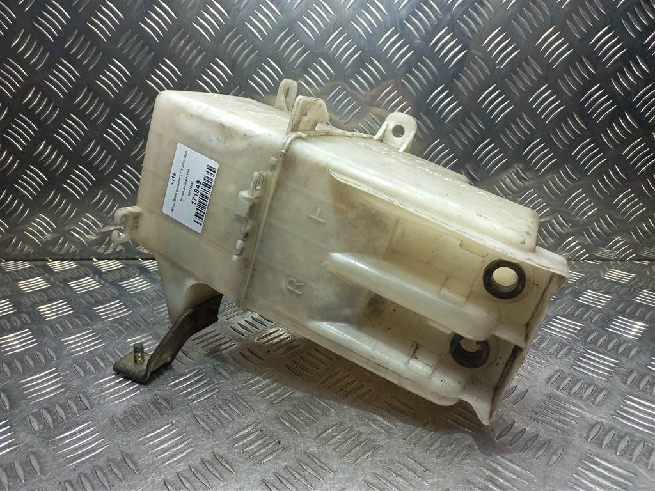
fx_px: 473
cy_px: 246
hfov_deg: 69.4
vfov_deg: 54.9
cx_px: 328
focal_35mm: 25
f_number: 1.8
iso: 40
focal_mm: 4.6
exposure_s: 1/50
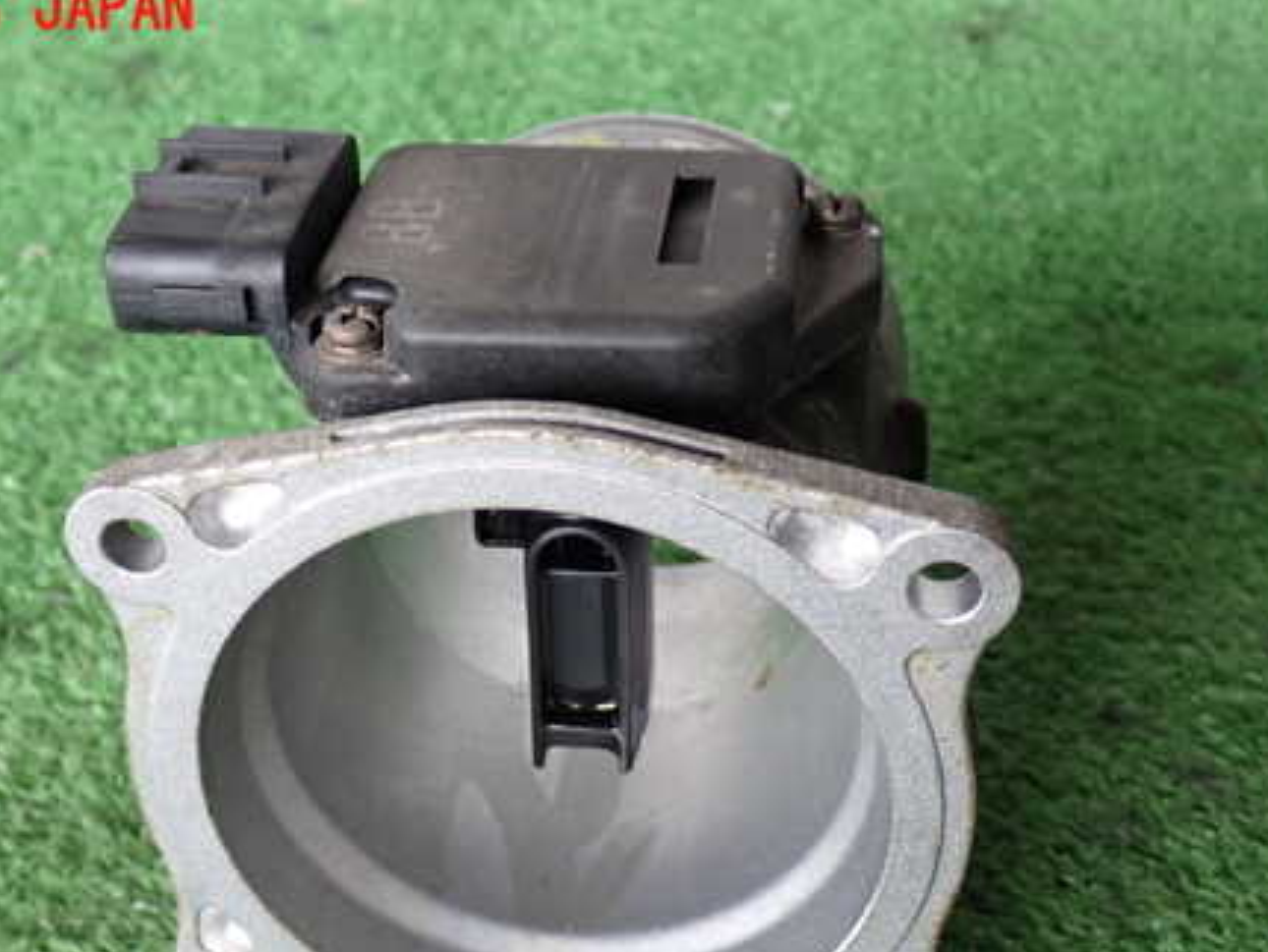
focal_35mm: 53
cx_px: 543
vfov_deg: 27.4
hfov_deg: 36.1
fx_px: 1942
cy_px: 637
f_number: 2.7
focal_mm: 6.83
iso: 320
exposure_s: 1/40
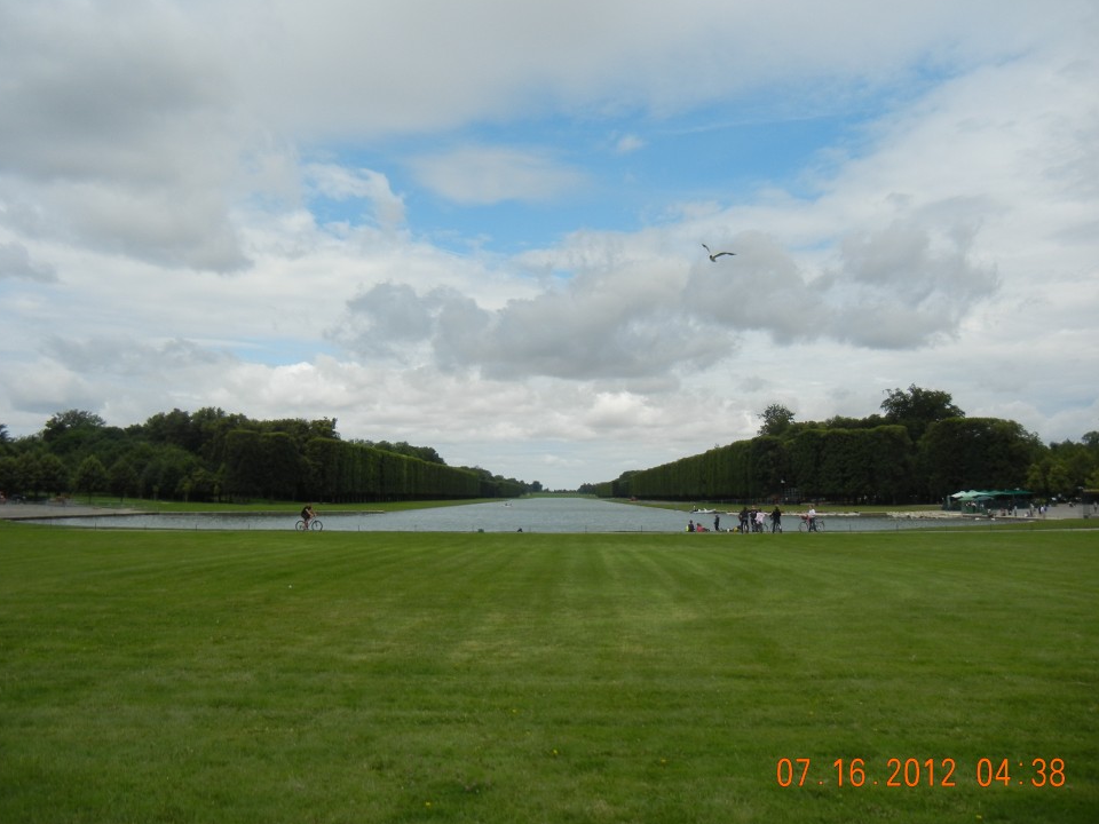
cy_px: 425
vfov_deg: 44.2
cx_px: 551
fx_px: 1016
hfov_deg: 56.8
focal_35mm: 32
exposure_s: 1/473
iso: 160
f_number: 7
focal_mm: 5.4
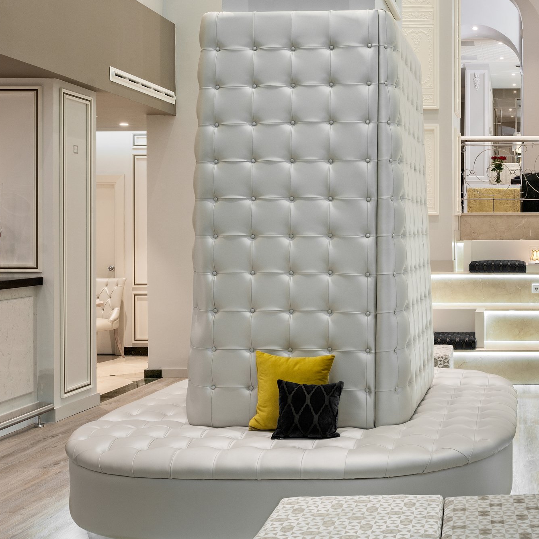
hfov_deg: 34.7
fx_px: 810
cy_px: 184
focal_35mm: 46
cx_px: 486
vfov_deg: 36.4
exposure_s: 1/5
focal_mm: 24
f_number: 8
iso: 100
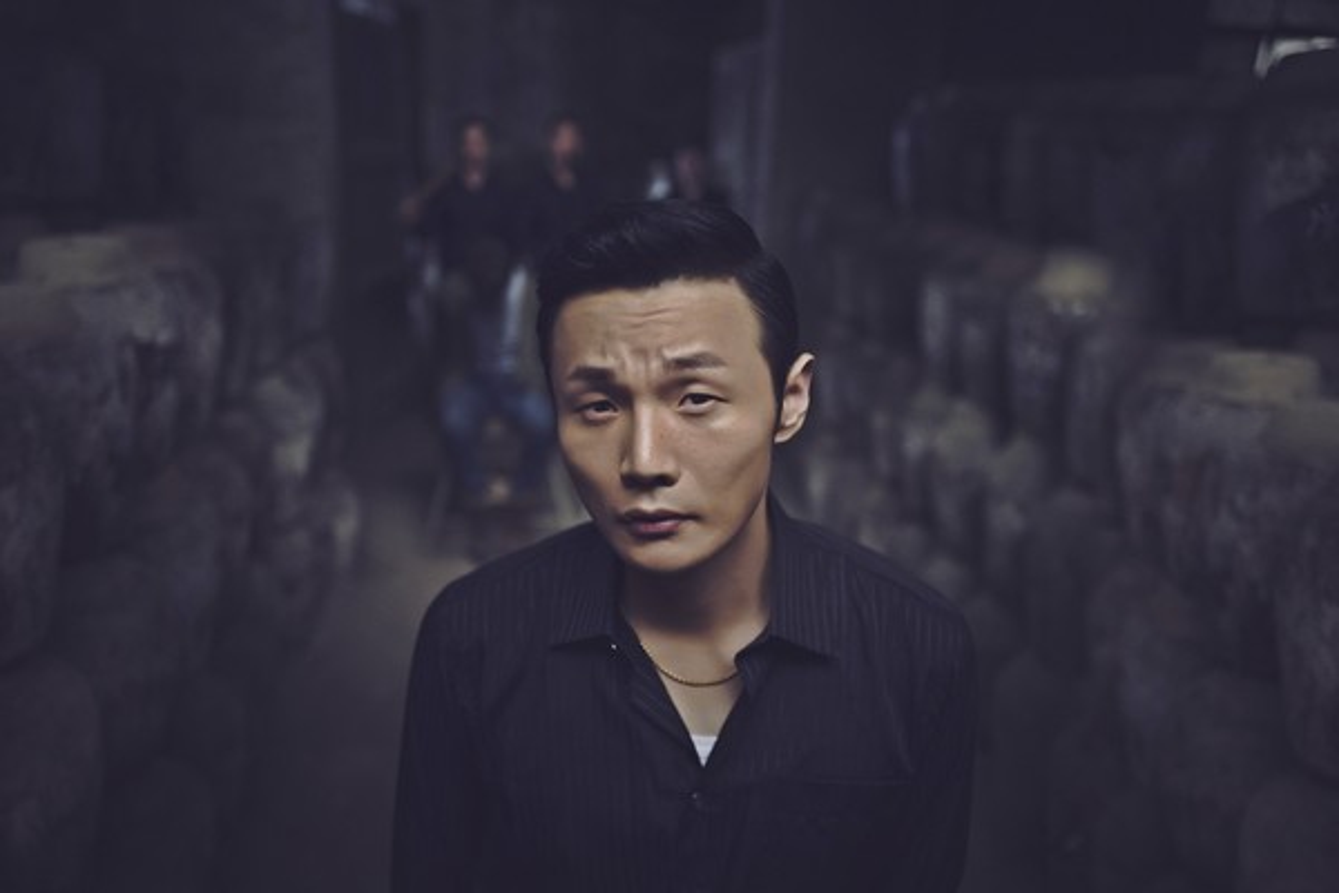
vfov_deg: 46.4
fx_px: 1041
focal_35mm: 28
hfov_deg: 65.5
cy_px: 446
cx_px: 670
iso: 6400
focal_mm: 28
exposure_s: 1/160
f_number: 1.7
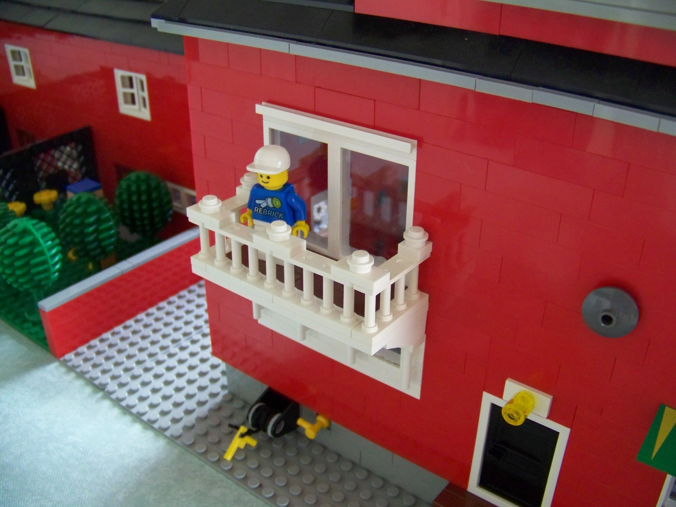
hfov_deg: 51.4
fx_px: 703
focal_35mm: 36
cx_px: 338
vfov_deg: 39.7
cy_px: 254
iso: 320
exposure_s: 1/30
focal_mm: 5.85
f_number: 2.8
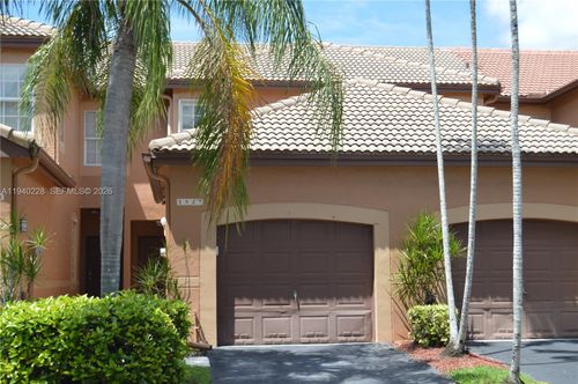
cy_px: 192
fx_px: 842
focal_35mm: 52
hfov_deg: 37.9
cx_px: 289
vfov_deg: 25.7
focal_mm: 35
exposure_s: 1/200
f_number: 7.1
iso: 100
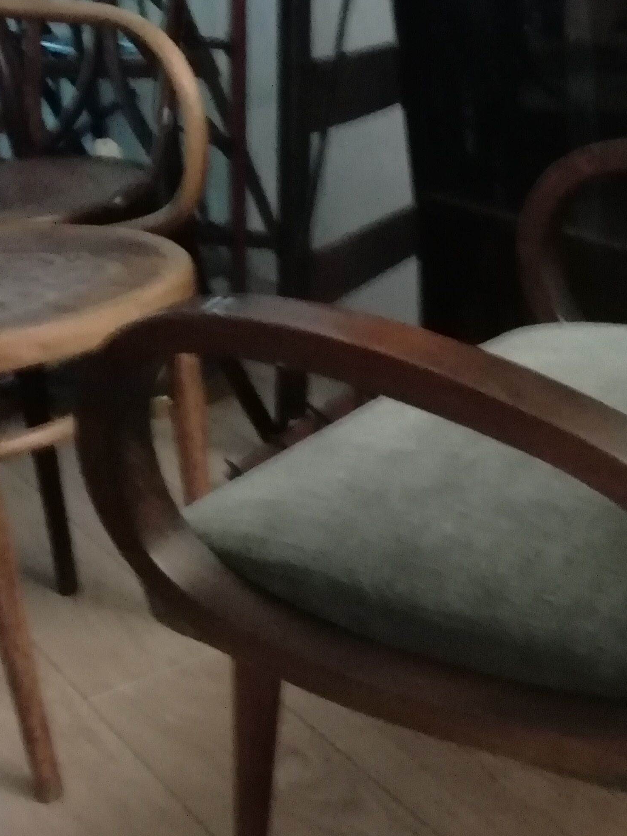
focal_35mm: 55
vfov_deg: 34.8
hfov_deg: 25.0
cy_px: 492
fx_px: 1328
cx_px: 654
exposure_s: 1/14.3
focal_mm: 3.46
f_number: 2.2
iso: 640
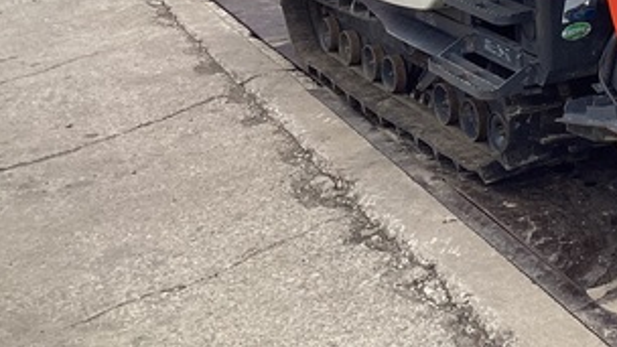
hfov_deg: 28.3
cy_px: -131
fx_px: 1145
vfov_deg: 16.1
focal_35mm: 70
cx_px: 622
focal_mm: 3.3
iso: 25
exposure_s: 1/641
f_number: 2.4
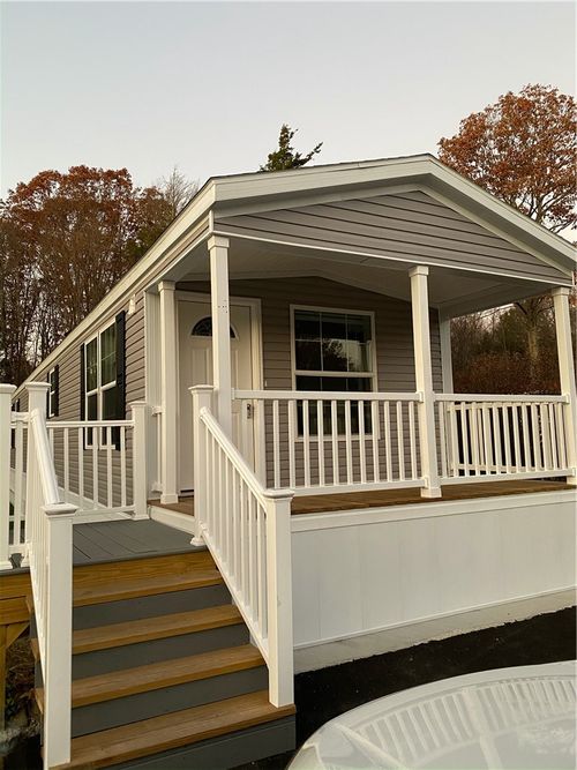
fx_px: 578
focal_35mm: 26
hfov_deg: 53.0
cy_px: 385
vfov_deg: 67.3
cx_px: 288
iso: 250
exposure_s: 1/60
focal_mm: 4.25
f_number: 1.8
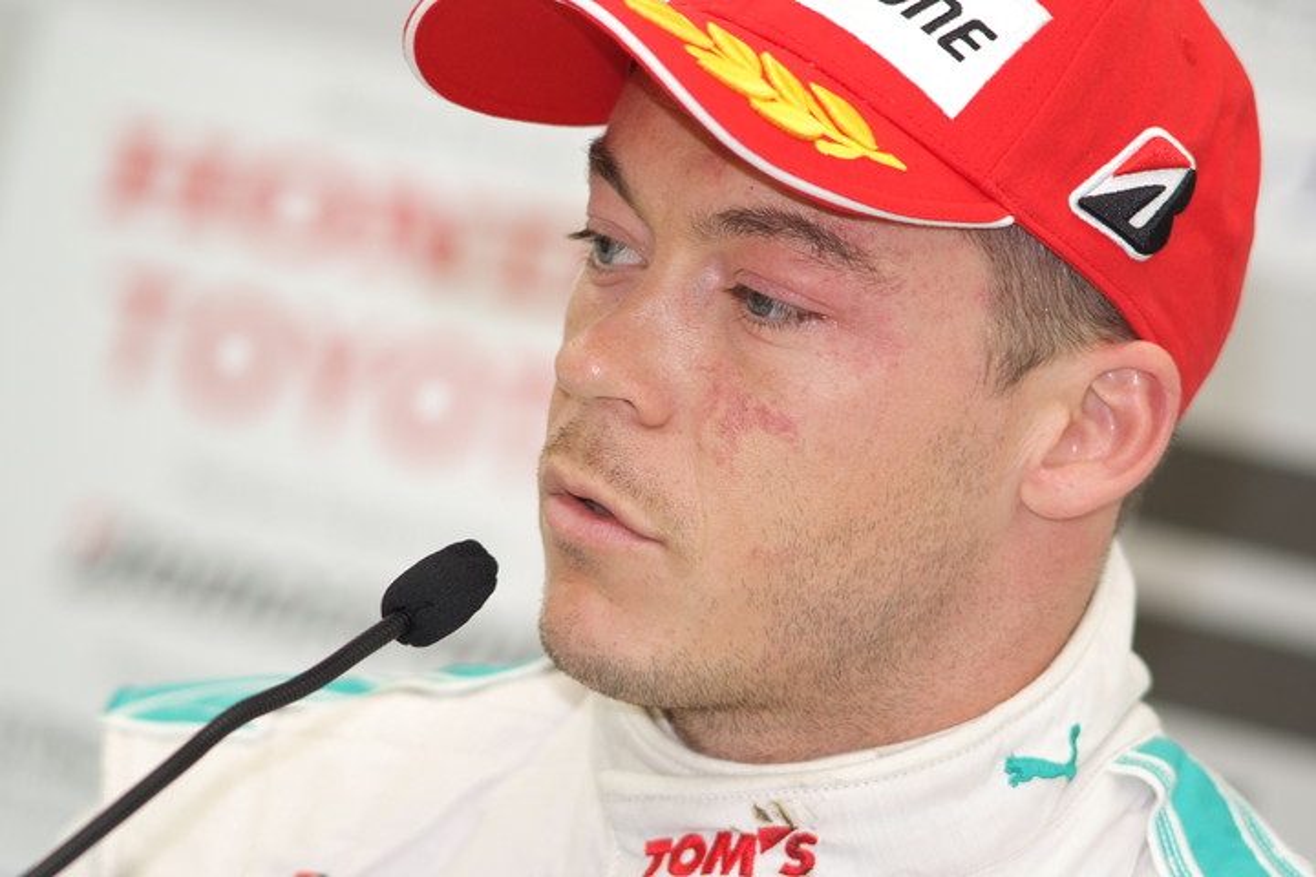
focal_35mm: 270
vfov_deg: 5.1
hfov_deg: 7.6
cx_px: 658
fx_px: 9869
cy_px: 438
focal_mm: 180
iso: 400
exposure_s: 1/125
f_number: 2.8
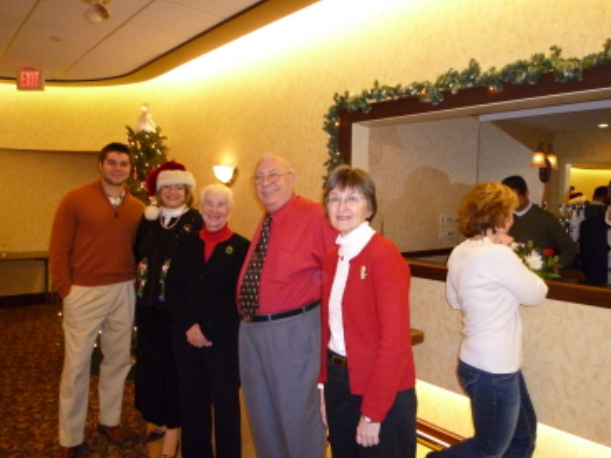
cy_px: 228
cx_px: 330
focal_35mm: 26
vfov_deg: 53.1
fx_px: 459
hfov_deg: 67.2
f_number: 2.2
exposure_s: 1/60
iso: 320
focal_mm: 4.3
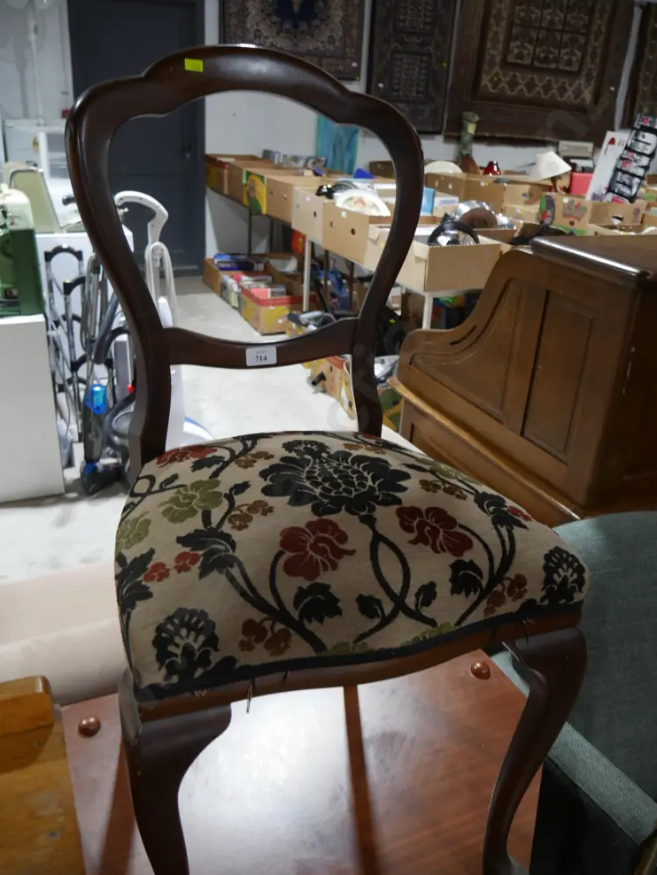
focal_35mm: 29
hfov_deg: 48.2
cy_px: 447
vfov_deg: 61.6
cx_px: 325
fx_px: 734
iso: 400
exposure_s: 1/60
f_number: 3.5
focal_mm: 14
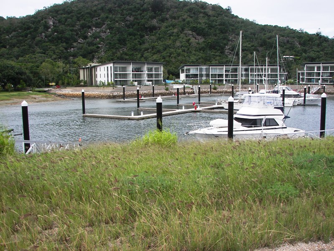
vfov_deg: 38.7
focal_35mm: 37
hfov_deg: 50.1
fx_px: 357
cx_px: 167
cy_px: 126
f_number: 2.8
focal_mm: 6.1
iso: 50
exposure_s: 1/640
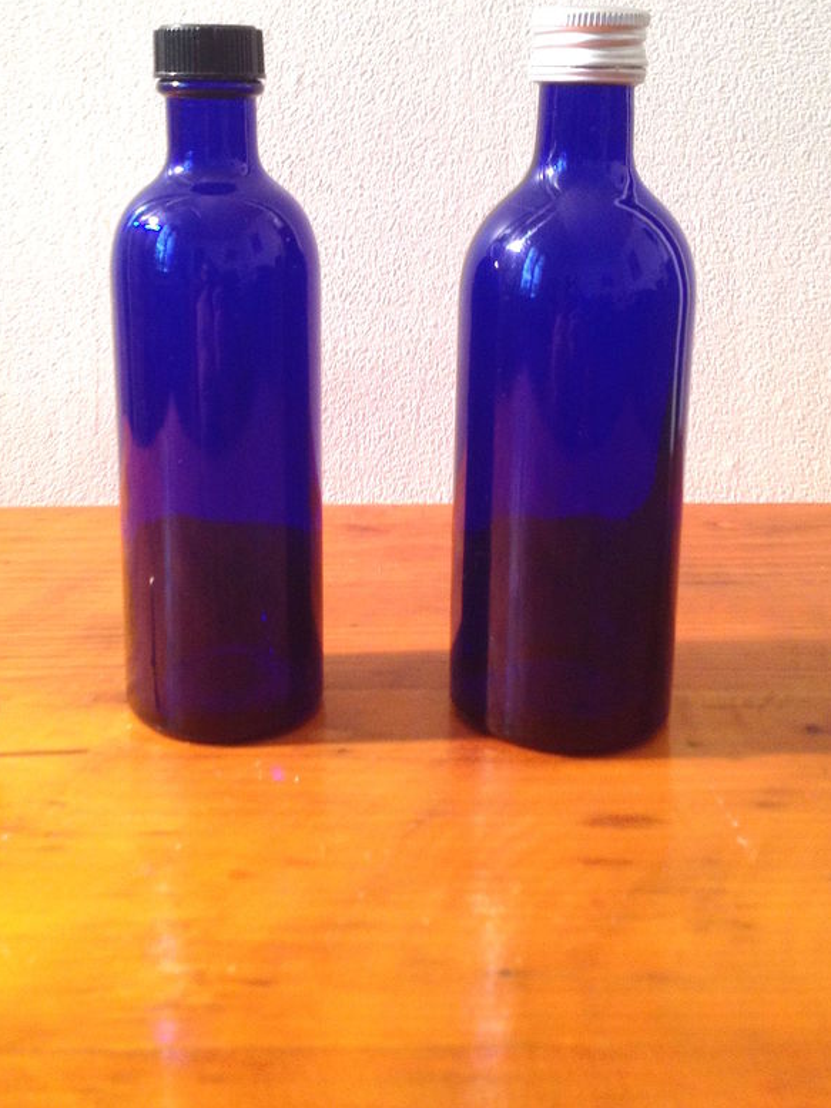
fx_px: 1441
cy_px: 399
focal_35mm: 45
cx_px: 348
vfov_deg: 41.7
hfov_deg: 32.1
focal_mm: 4.28
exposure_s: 1/20
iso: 125
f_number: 2.4
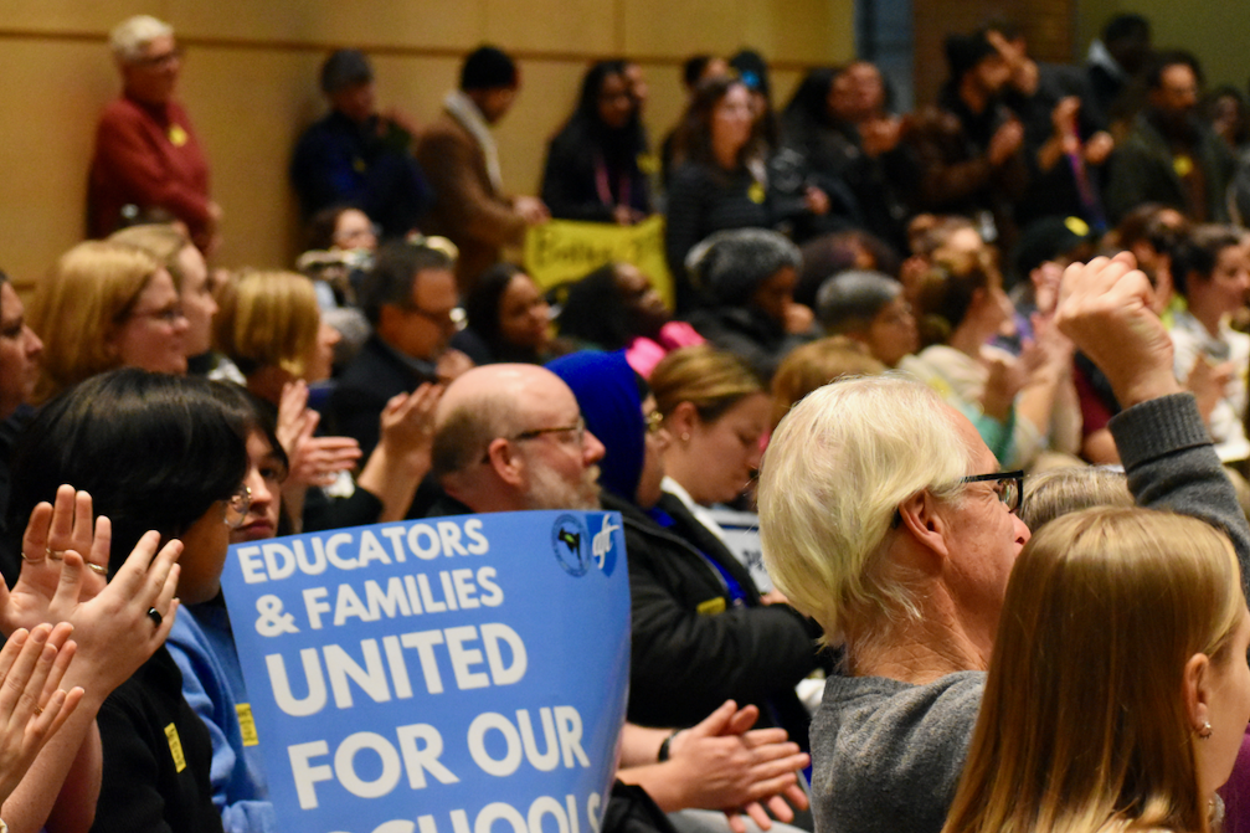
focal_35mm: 143
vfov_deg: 9.6
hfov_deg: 14.4
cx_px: 644
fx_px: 4964
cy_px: 447
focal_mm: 80
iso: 4500
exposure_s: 1/250
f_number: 4.8
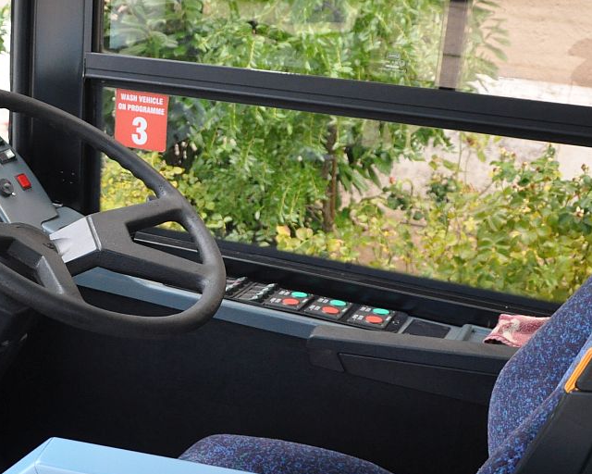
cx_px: 66
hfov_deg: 32.0
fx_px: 981
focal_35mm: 56
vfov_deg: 27.1
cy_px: 242
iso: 1100
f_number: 3.5
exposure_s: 1/500
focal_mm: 18
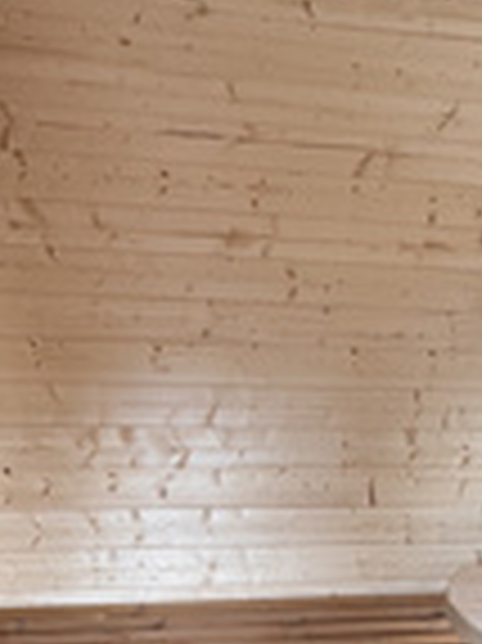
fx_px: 818
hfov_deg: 32.6
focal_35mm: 44
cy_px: 513
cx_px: 318
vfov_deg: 41.2
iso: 100
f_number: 2.2
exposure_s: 1/99
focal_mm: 2.22
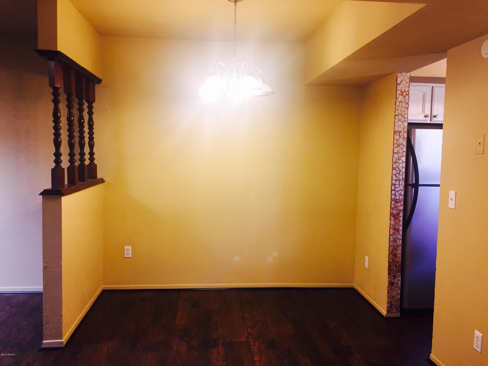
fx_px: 409
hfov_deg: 61.7
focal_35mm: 29
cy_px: 183
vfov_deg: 48.2
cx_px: 244
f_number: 2.2
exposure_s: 1/30
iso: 64
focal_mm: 4.15
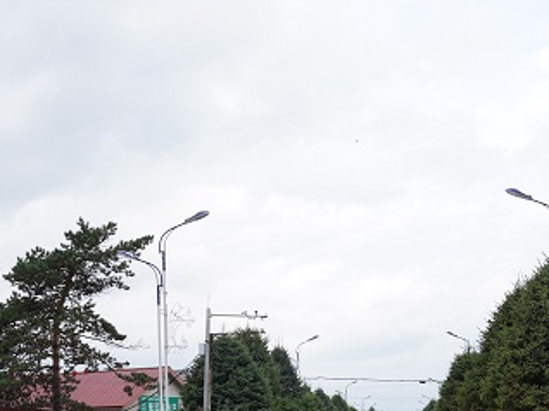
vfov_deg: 27.9
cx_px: 330
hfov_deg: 38.8
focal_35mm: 49
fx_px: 777
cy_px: 409
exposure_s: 1/160
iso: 100
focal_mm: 18
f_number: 5.6
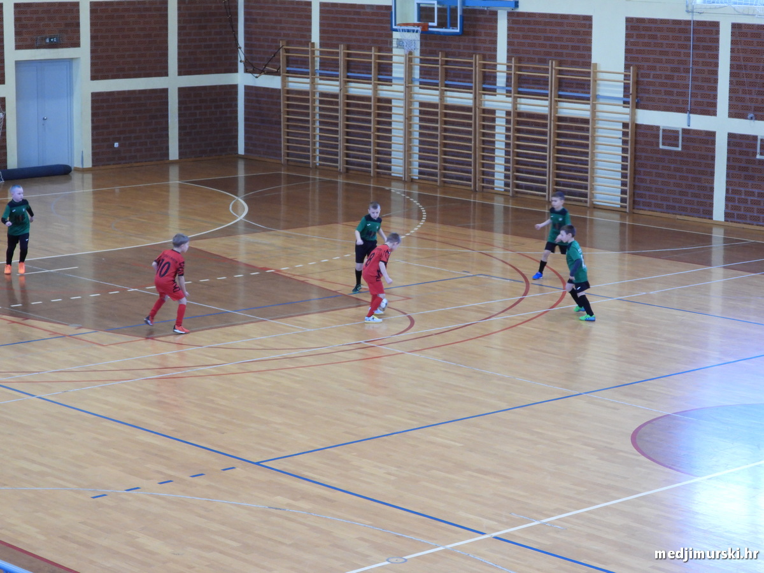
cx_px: 382
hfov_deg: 21.5
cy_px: 286
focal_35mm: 91
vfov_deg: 16.2
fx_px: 2008
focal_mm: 16.3
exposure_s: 1/60
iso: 360
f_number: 3.5
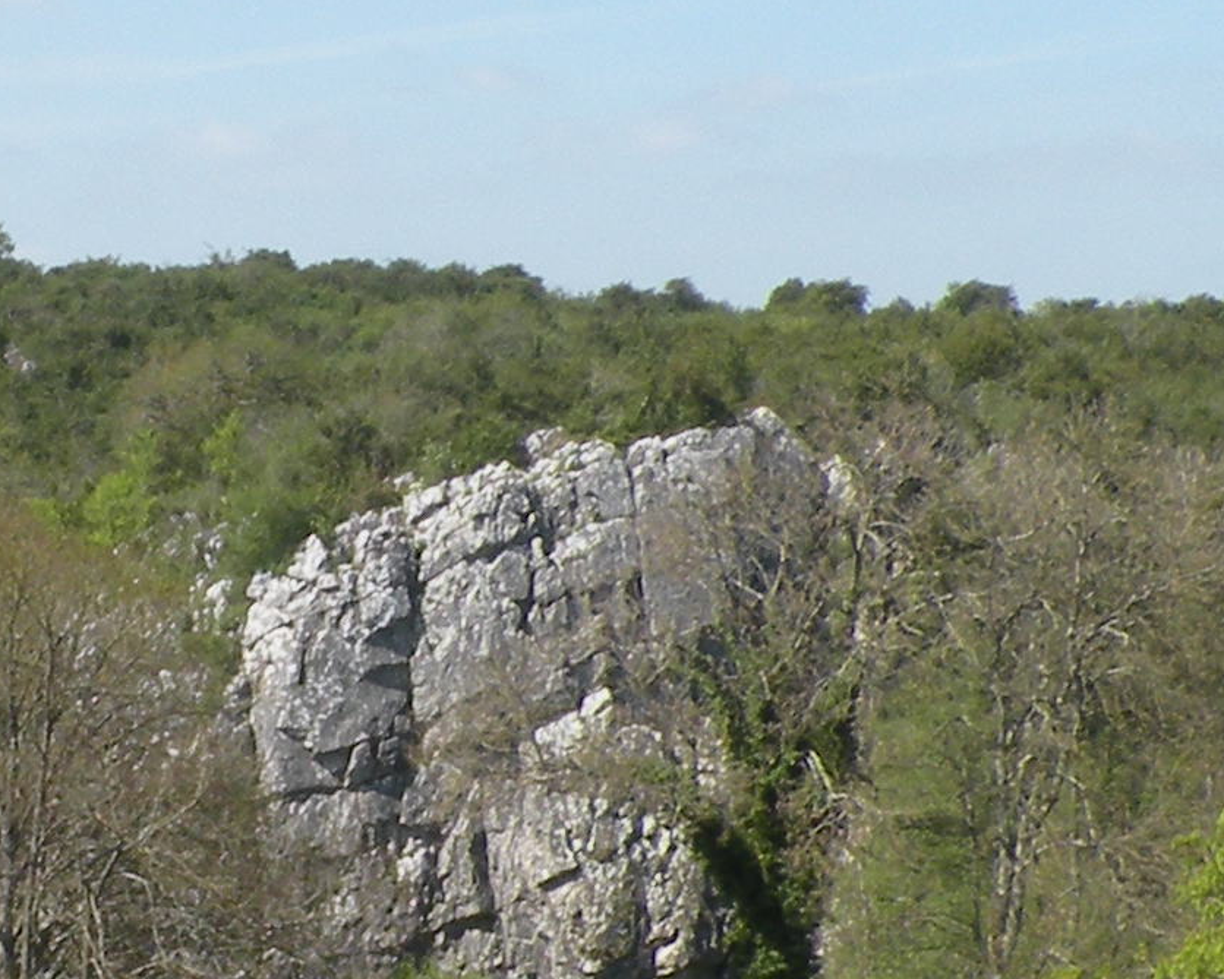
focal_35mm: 115
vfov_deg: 13.3
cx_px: -38
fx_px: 4166
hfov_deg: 16.3
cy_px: 920
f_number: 6.3
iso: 64
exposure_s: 1/216
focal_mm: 4.7
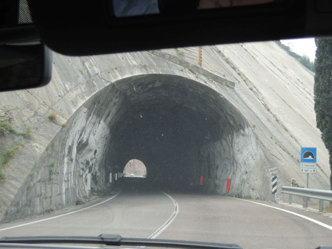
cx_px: 166
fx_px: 432
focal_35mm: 45
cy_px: 124
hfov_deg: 42.1
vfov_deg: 32.2
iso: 100
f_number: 3.5
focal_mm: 8.1
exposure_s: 1/250
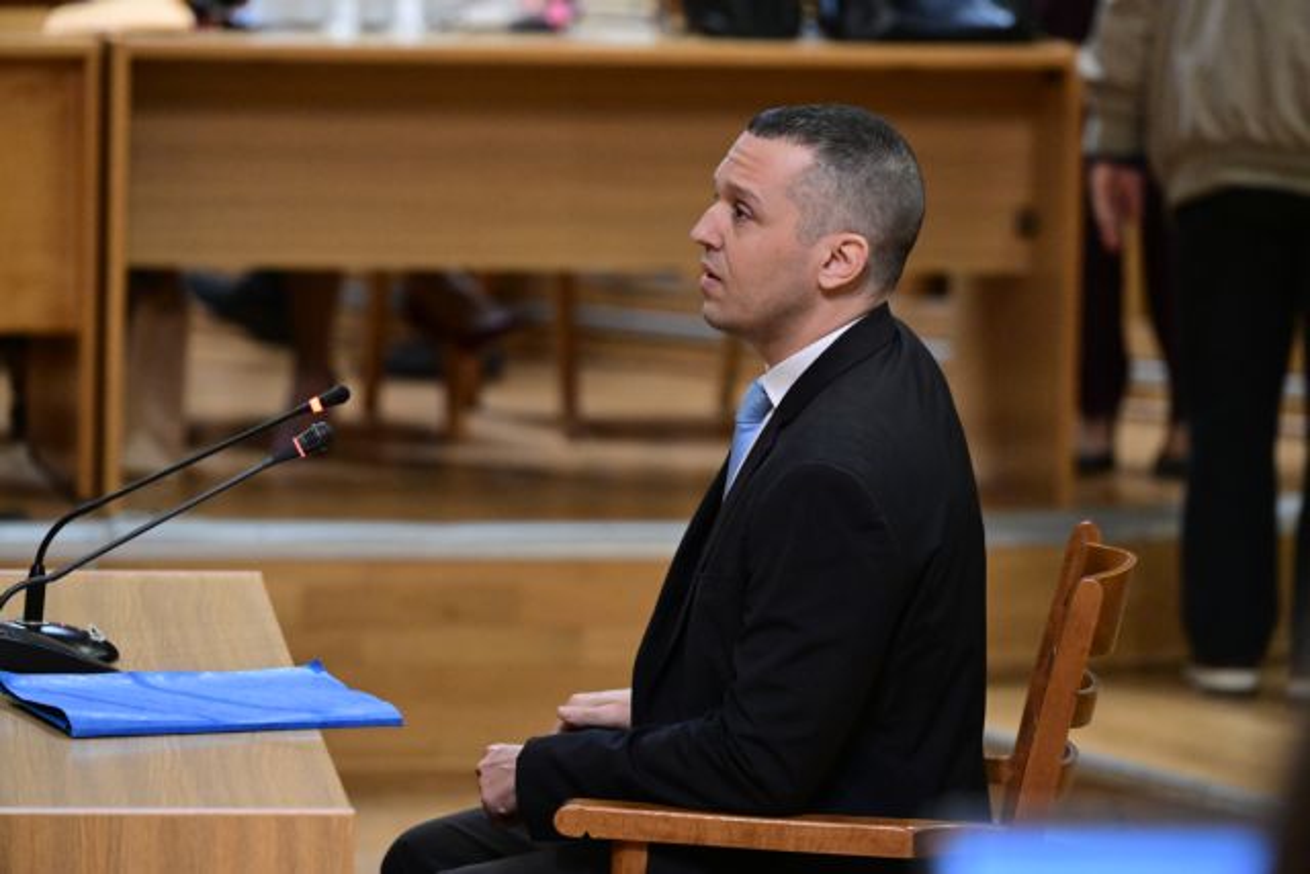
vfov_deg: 6.9
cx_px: 655
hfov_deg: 10.3
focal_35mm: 200
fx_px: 7279
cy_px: 437
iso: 8000
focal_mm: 200
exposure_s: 1/200
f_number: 4
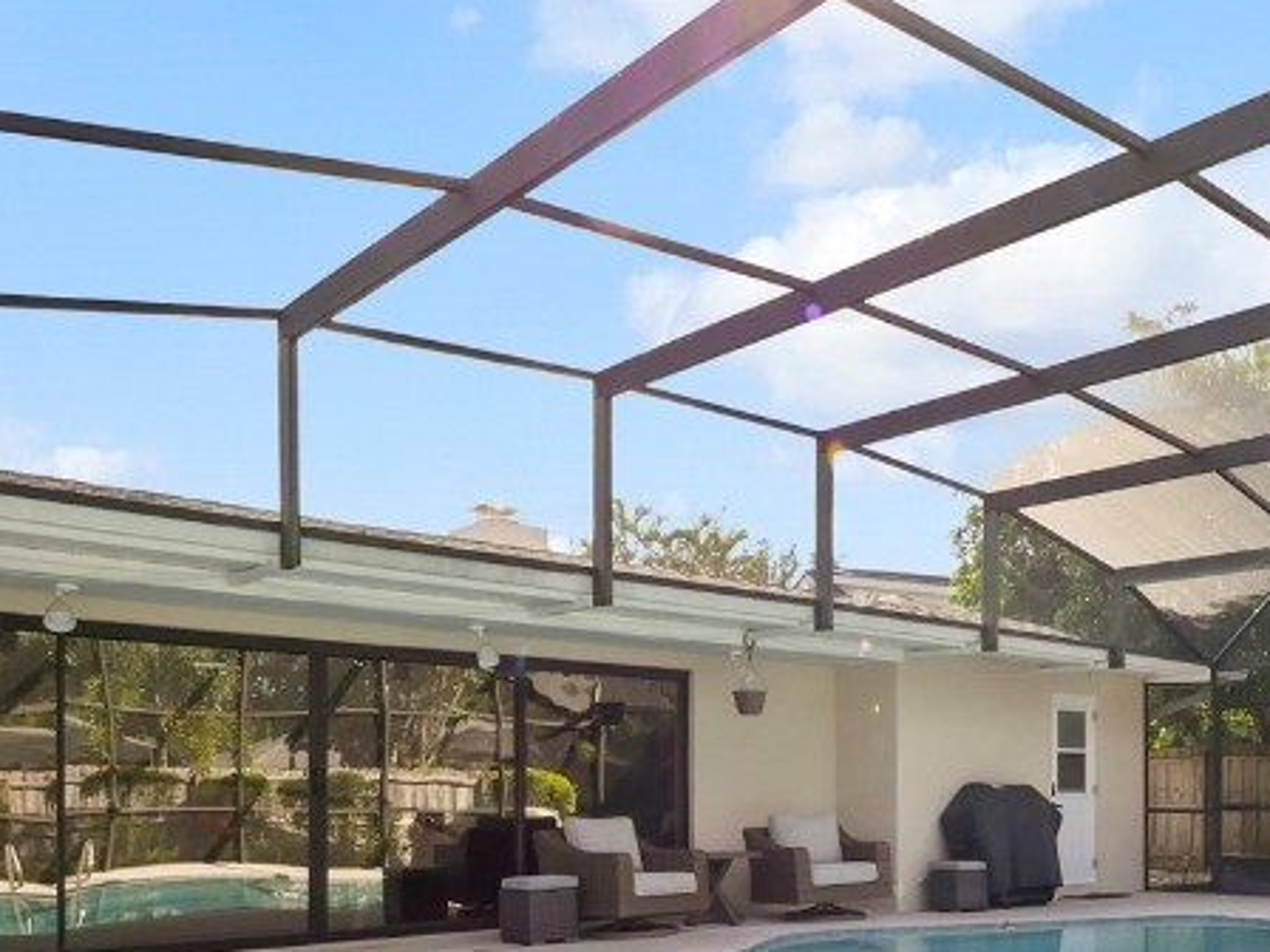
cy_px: 785
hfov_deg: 54.9
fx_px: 1174
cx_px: 904
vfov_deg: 41.9
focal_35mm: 32
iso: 200
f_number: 7.1
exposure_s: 1/320
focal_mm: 7
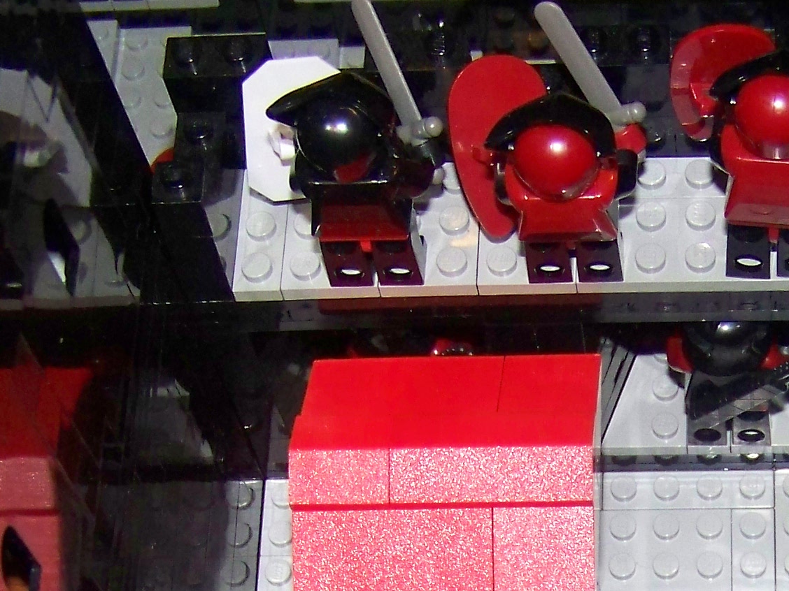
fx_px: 2234
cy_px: 756
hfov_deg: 19.6
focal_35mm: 98
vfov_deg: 14.5
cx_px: 722
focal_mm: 5.85
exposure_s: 1/30
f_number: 2.8
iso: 200
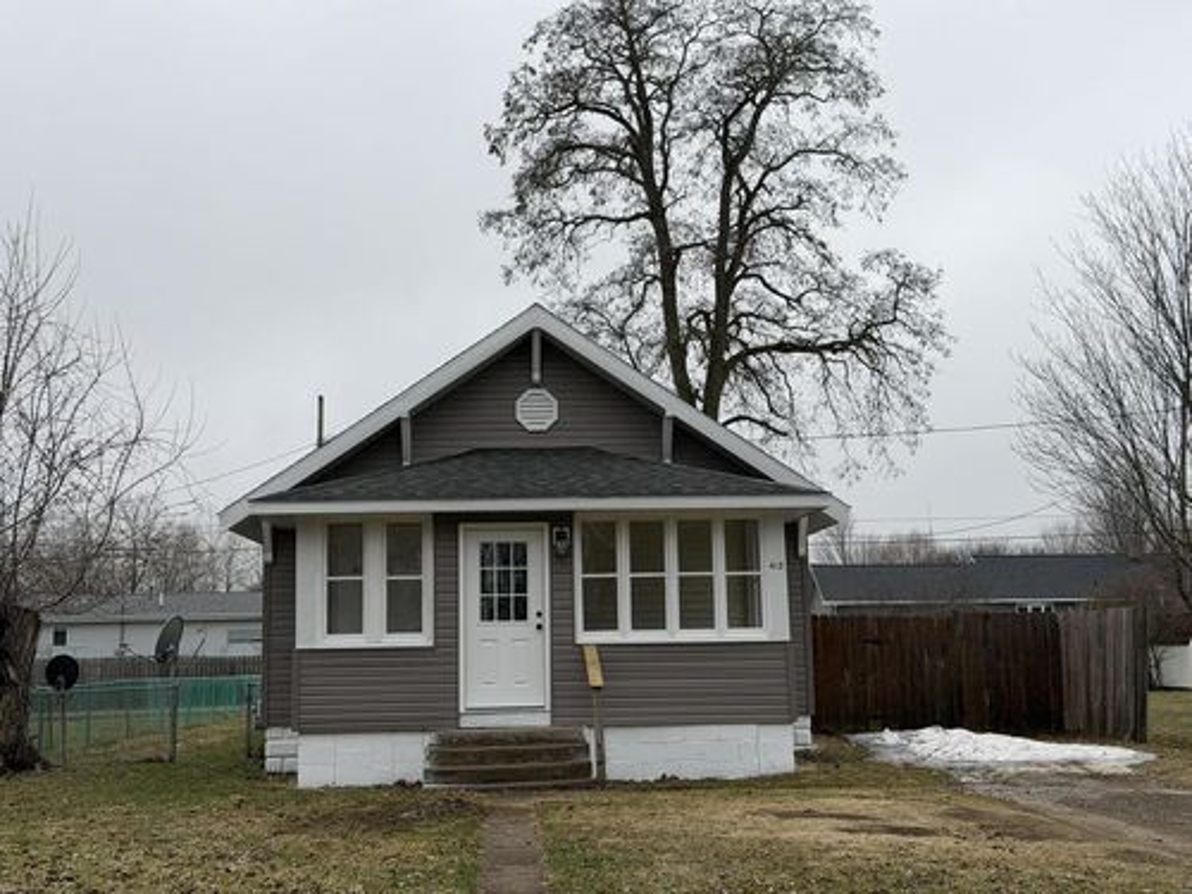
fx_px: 1653
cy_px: 447
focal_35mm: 48
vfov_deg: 30.3
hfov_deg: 39.7
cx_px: 596
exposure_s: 1/4098
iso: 64
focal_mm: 6.76
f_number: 1.78
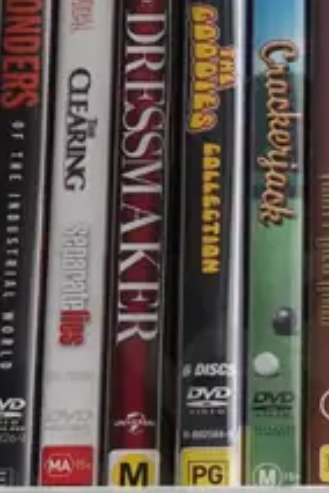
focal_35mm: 210
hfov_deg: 6.4
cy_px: 102
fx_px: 2879
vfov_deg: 9.8
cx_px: 609
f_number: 5.6
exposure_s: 1/800
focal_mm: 21
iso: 800
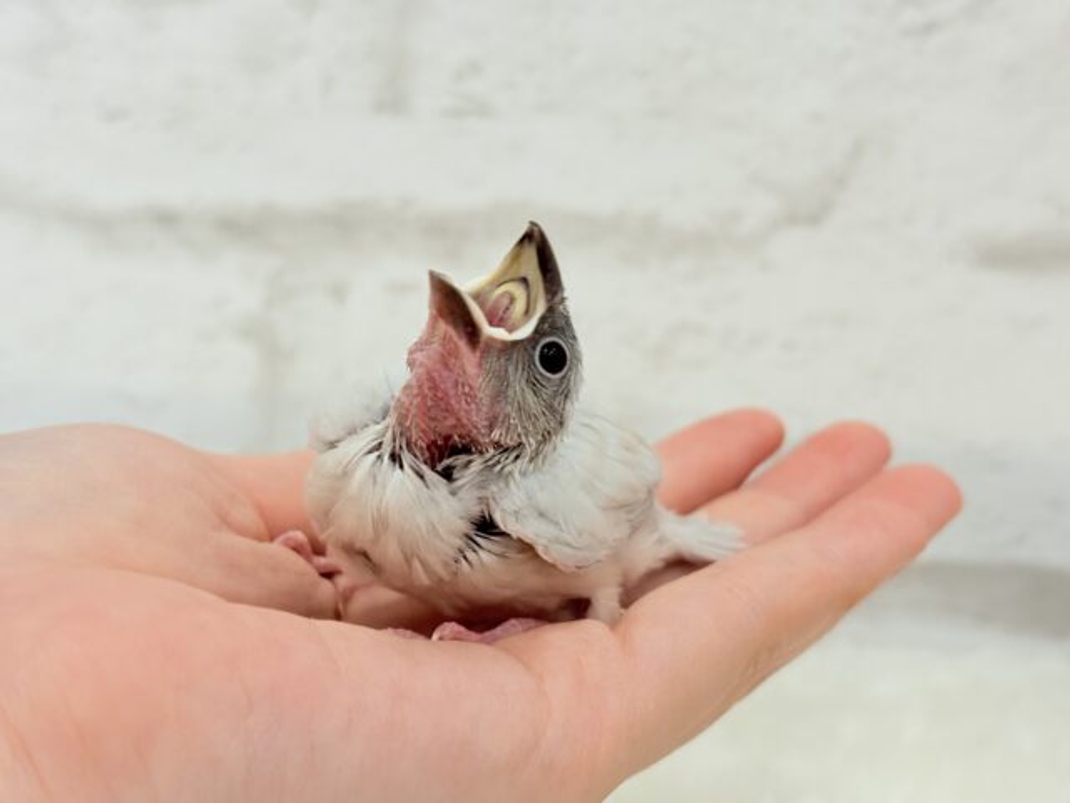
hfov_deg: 36.8
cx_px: 535
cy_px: 402
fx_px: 1607
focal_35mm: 52
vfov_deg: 28.0
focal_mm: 5.96
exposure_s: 1/100
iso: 80
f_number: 1.6
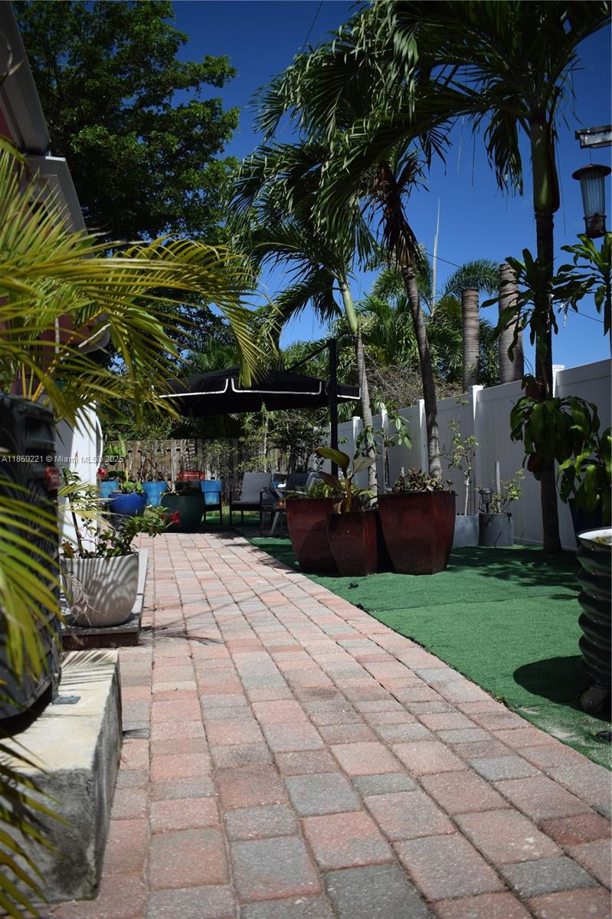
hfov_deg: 43.6
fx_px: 766
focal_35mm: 30
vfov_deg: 62.0
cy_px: 460
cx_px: 306
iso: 100
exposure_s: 1/1600
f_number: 3.5
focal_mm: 20
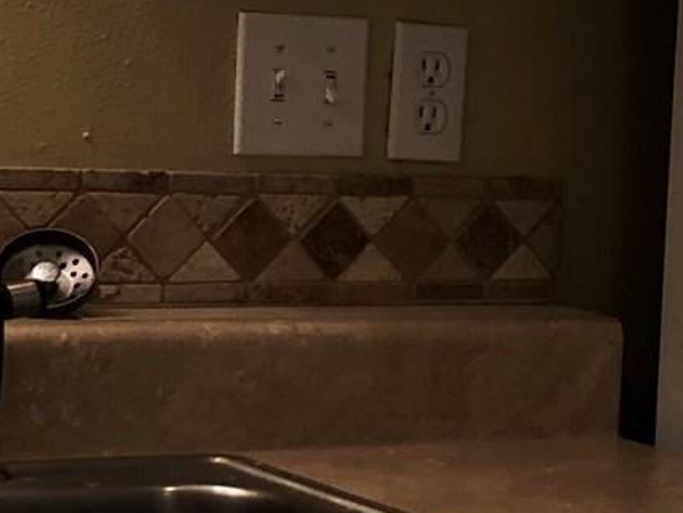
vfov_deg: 11.0
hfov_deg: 14.5
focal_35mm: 135
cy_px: 220
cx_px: 519
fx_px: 2664
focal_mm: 3.99
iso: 32
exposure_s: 1/30
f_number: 1.8
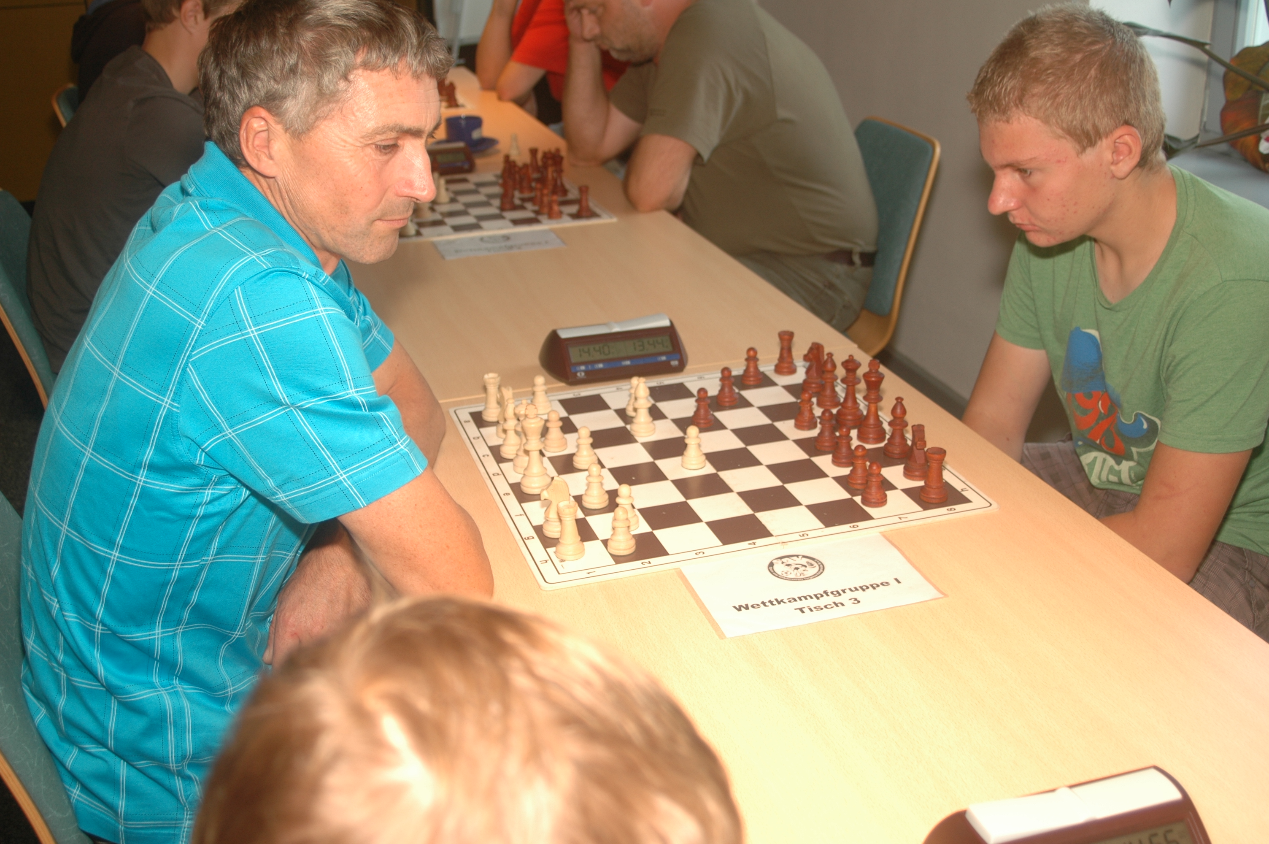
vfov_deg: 34.1
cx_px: 634
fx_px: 1374
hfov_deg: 49.6
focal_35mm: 39
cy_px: 422
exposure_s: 1/60
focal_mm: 26
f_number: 4.2
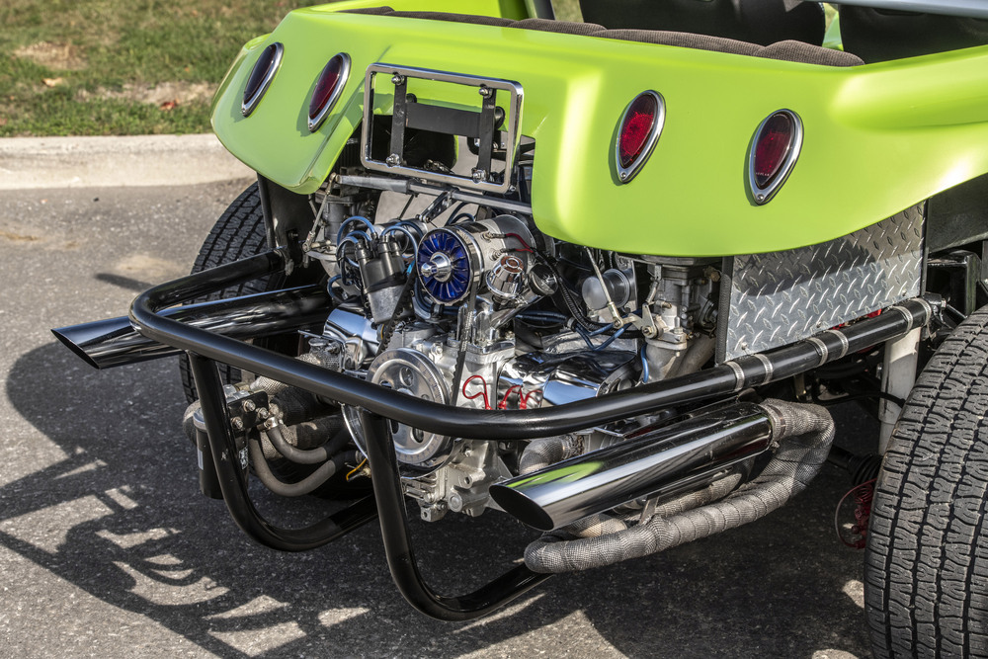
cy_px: 330
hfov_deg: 28.8
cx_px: 494
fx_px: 1921
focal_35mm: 70
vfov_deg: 19.5
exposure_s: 1/250
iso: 400
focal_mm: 70
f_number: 8
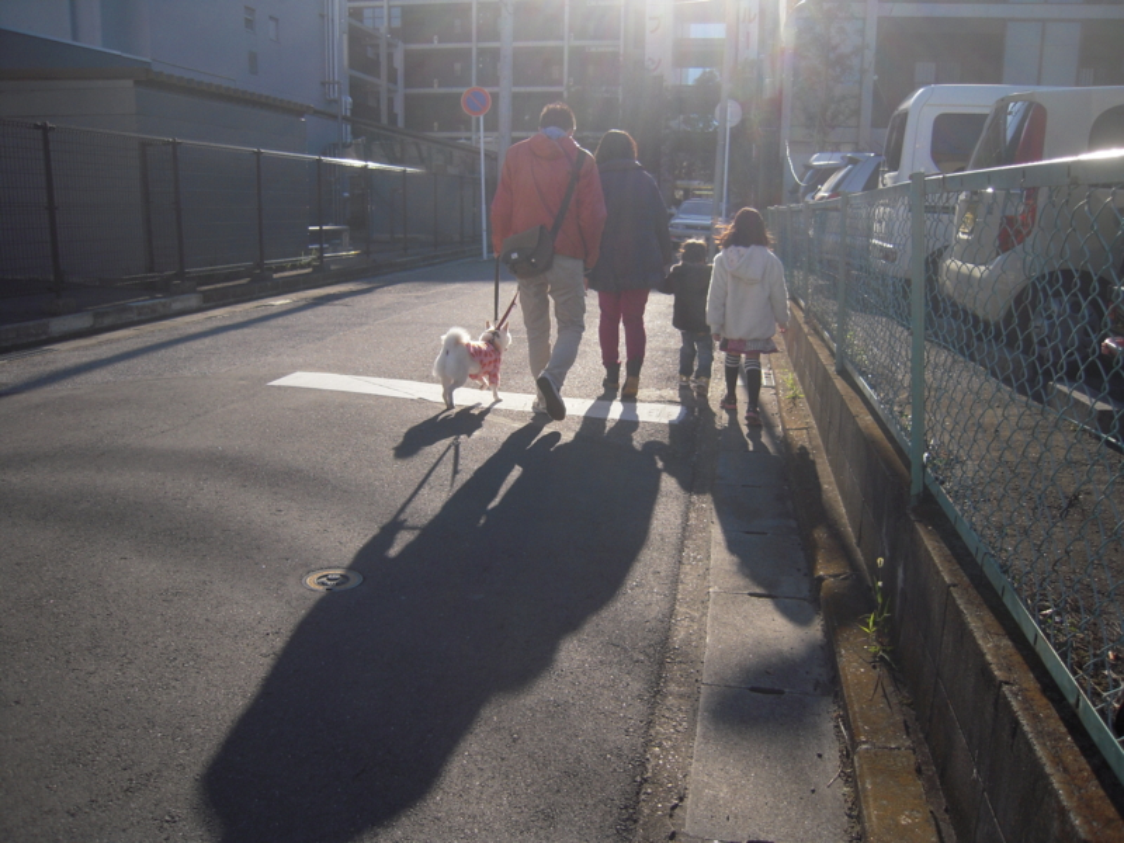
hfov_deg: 63.4
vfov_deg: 49.7
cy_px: 422
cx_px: 562
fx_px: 909
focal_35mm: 28
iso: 100
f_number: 5.4
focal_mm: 5
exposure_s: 1/320
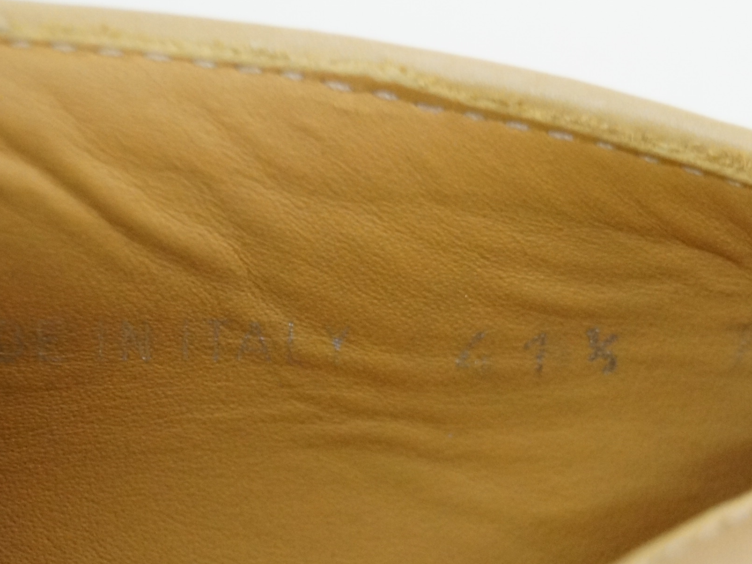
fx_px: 2622
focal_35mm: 121
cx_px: 542
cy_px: 306
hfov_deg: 16.3
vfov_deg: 12.3
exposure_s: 1/80
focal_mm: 55
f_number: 5.6
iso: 3200
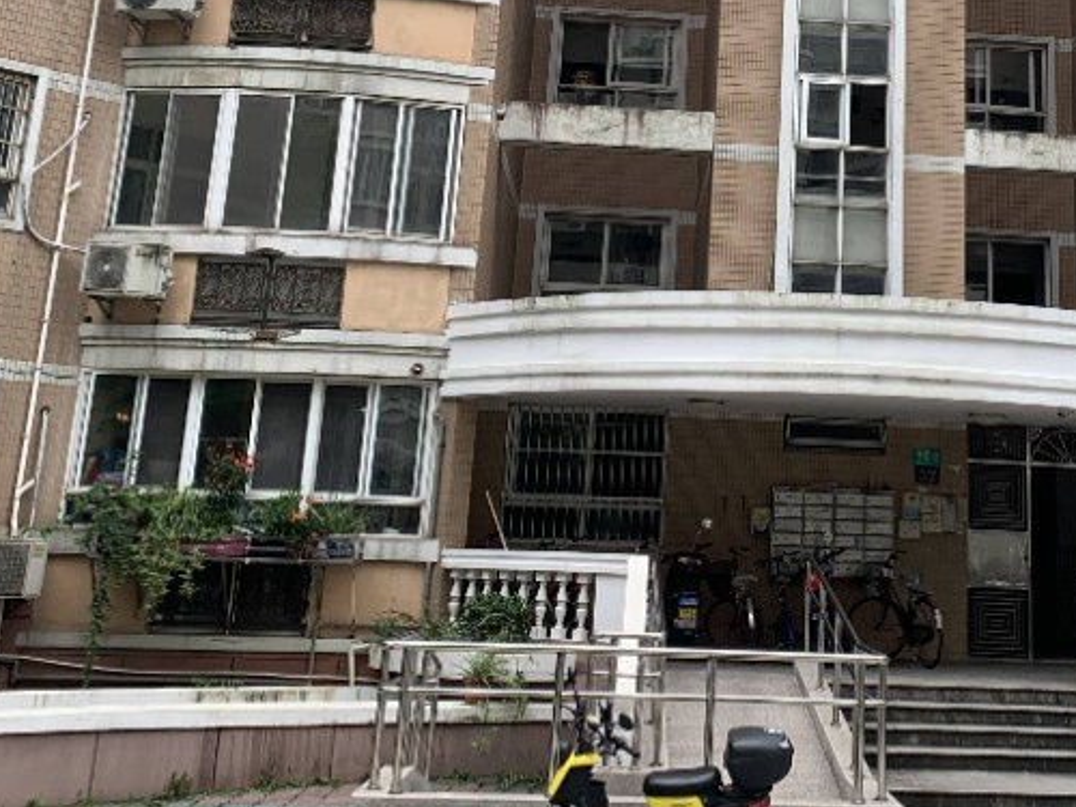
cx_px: 790
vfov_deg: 27.0
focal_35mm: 52
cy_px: 67
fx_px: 1616
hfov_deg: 36.1
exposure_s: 1/461
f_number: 1.8
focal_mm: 4.25
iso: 25
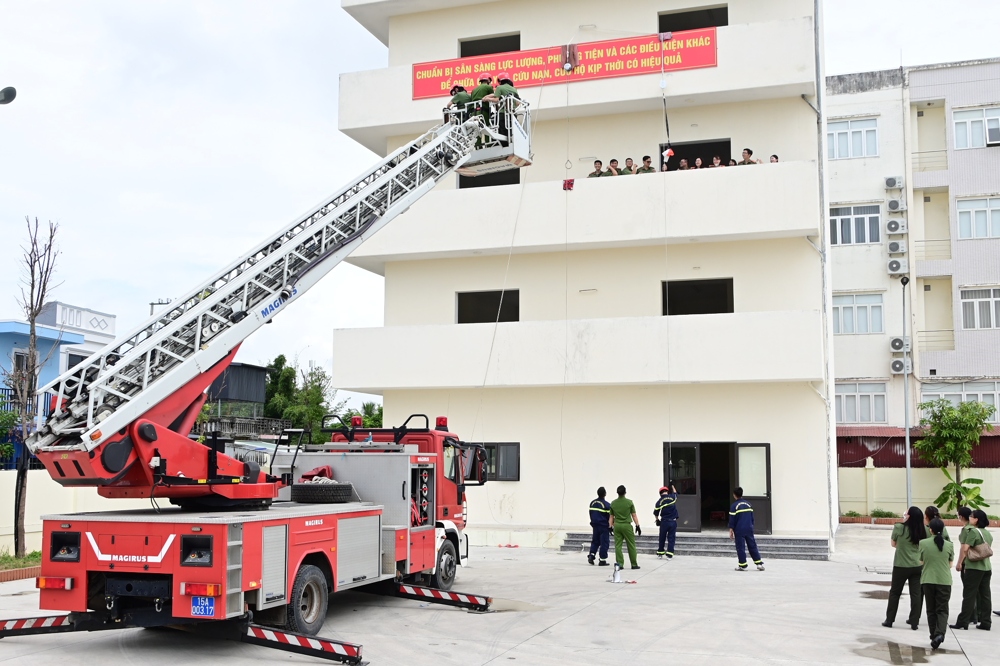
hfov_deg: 51.9
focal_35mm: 37
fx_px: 1028
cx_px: 500
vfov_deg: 35.9
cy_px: 333
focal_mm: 25
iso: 160
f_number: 9
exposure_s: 1/200
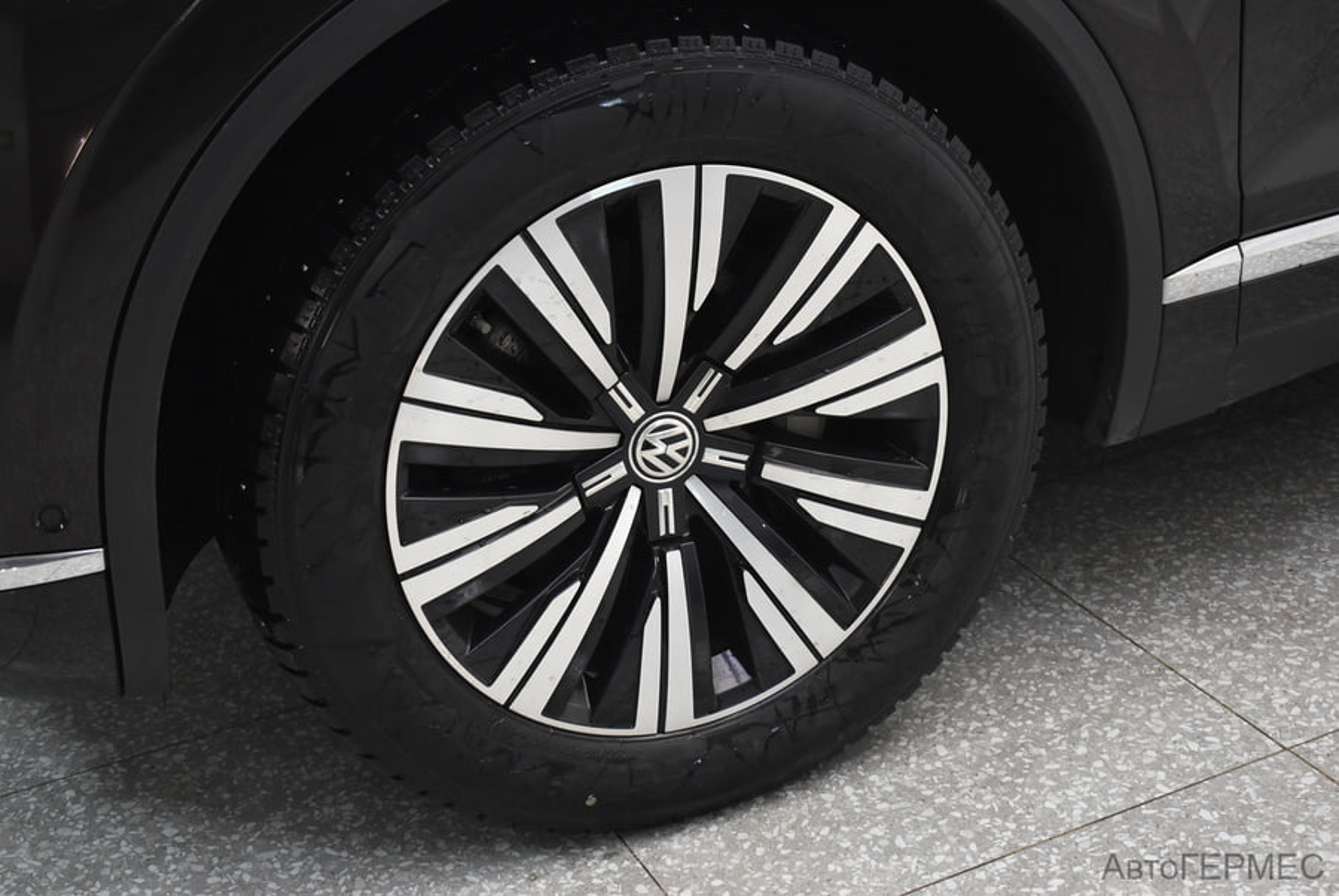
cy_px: 448
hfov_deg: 36.8
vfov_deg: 25.1
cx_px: 670
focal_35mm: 54
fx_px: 2010
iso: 1100
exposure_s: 1/40
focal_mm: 36
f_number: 4.8
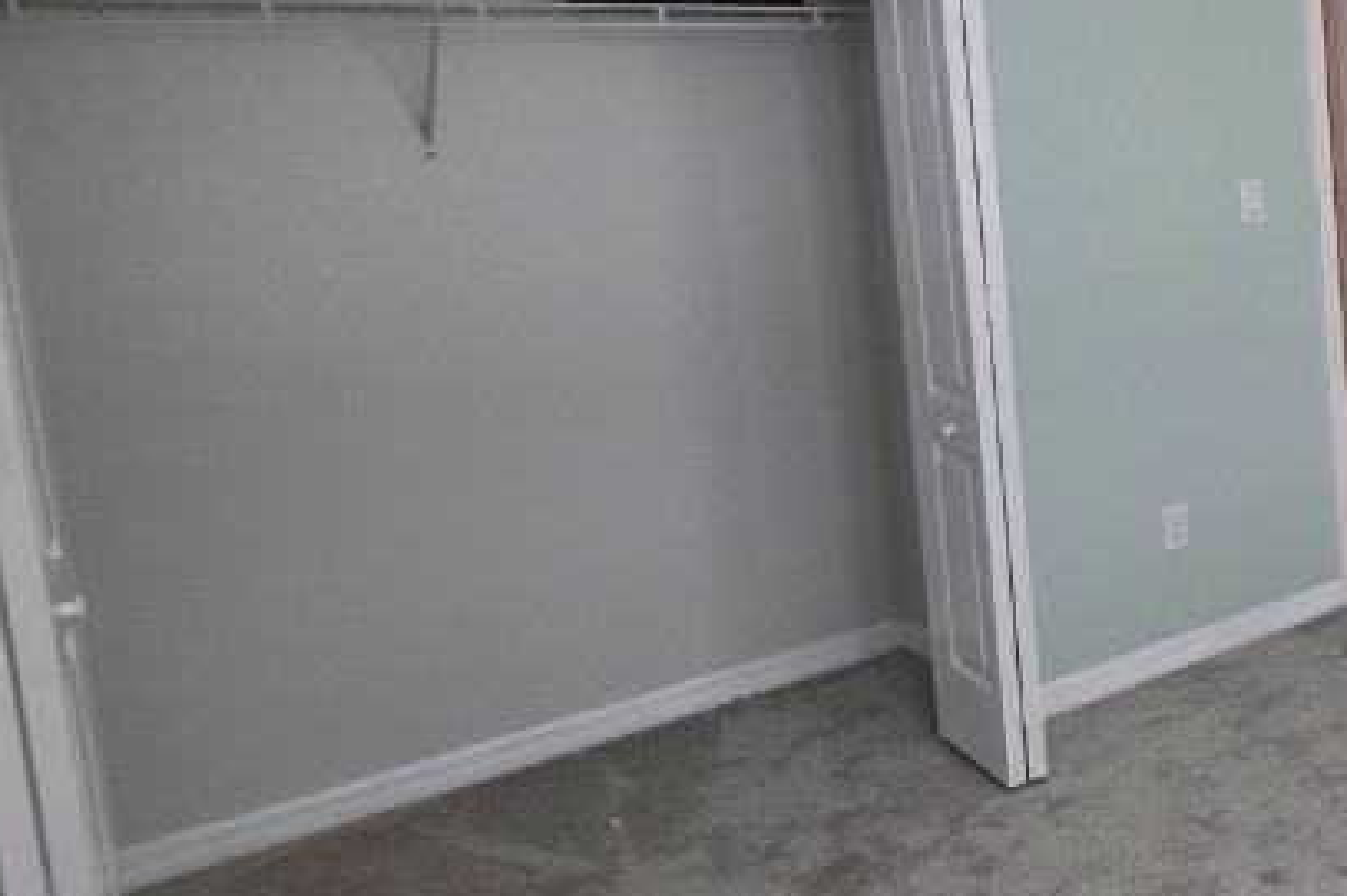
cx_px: 1612
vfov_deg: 37.9
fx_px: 1272
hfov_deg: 40.0
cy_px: 231
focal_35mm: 34
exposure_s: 1/120
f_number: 1.9
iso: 80
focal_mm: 2.2
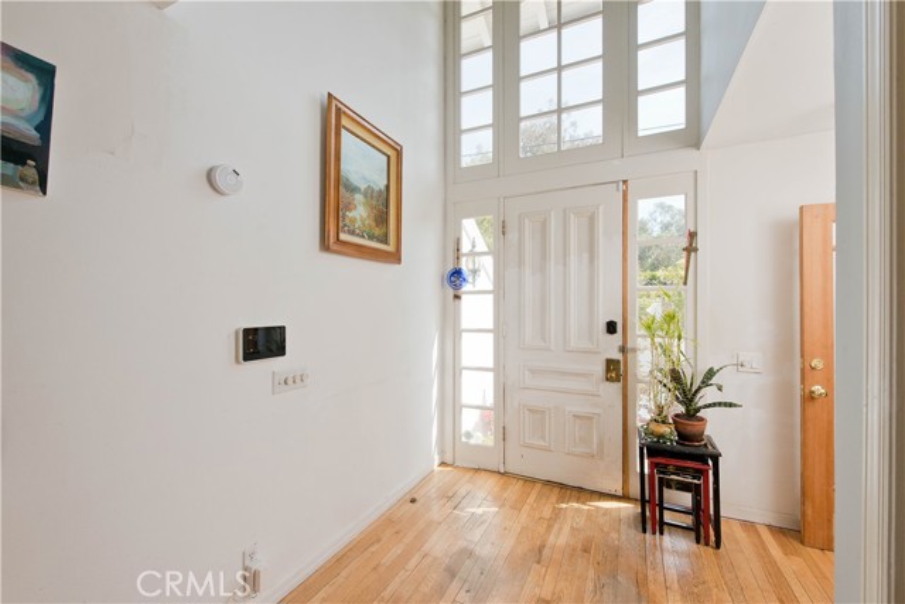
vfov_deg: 81.2
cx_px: 452
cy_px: 302
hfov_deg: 104.2
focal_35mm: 14
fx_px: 352
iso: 400
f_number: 7.1
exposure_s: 1/400
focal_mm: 14
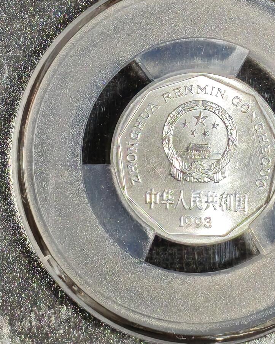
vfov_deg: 9.3
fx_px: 2116
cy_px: 80
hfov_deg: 7.4
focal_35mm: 208
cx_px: 190
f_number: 1.5
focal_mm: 4.94
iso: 50
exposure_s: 1/679
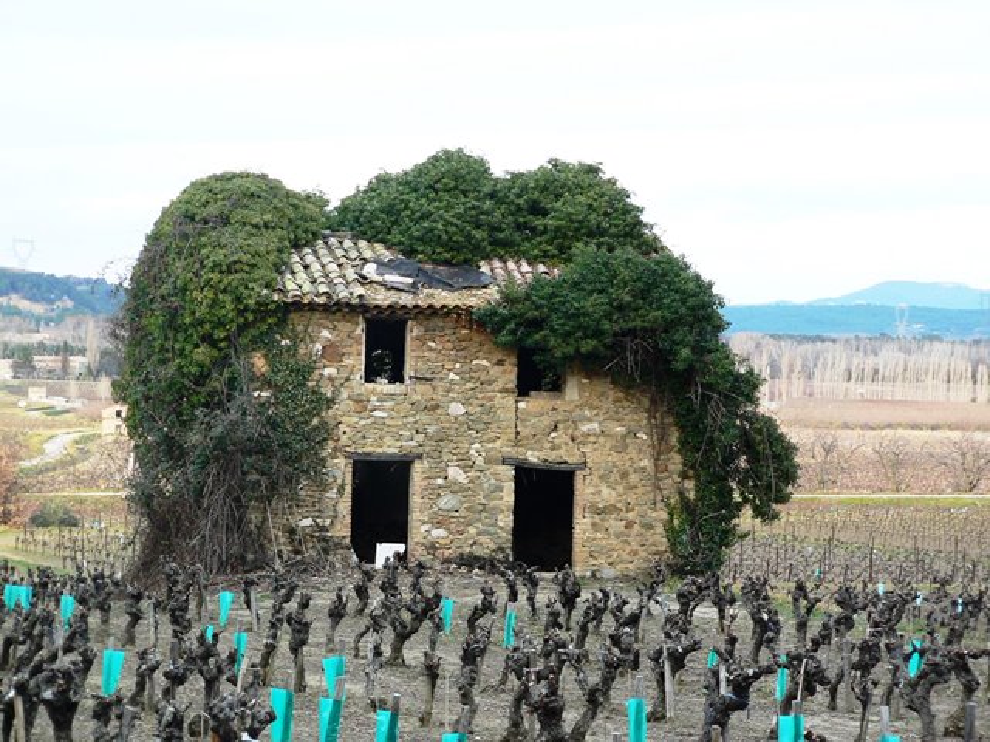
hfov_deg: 17.0
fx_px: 3318
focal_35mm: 116
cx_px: 495
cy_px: 371
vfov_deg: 12.8
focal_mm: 19.9
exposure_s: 1/40
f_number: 3.2
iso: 64
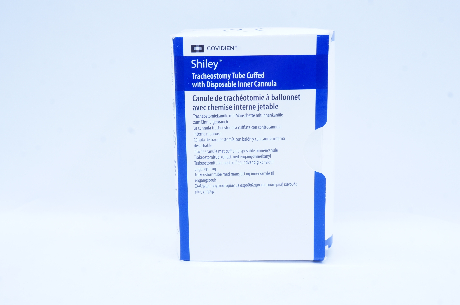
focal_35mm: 48
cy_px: 148
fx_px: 607
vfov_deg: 28.3
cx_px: 249
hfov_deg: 41.5
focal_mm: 29
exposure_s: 1/10
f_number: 13
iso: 400
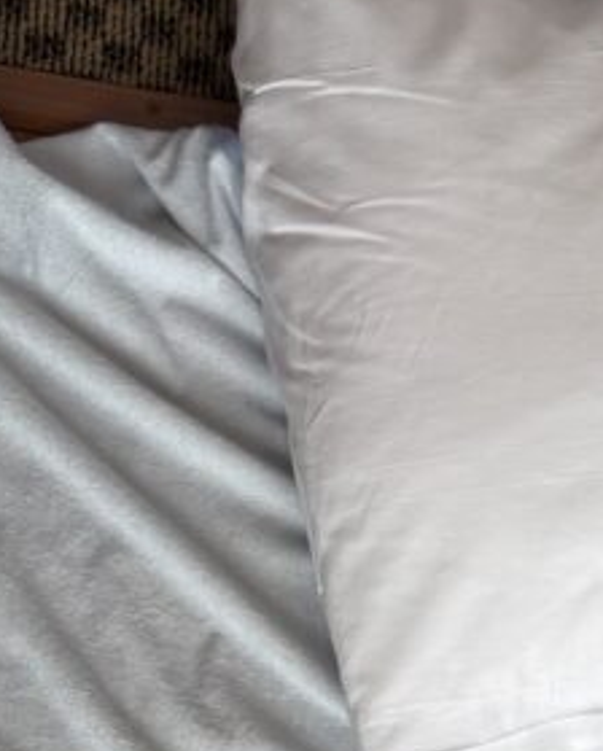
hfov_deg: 16.2
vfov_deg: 18.0
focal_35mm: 93
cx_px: 630
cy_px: 1176
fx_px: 2070
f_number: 1.6
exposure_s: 1/321
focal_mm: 5.96
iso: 50
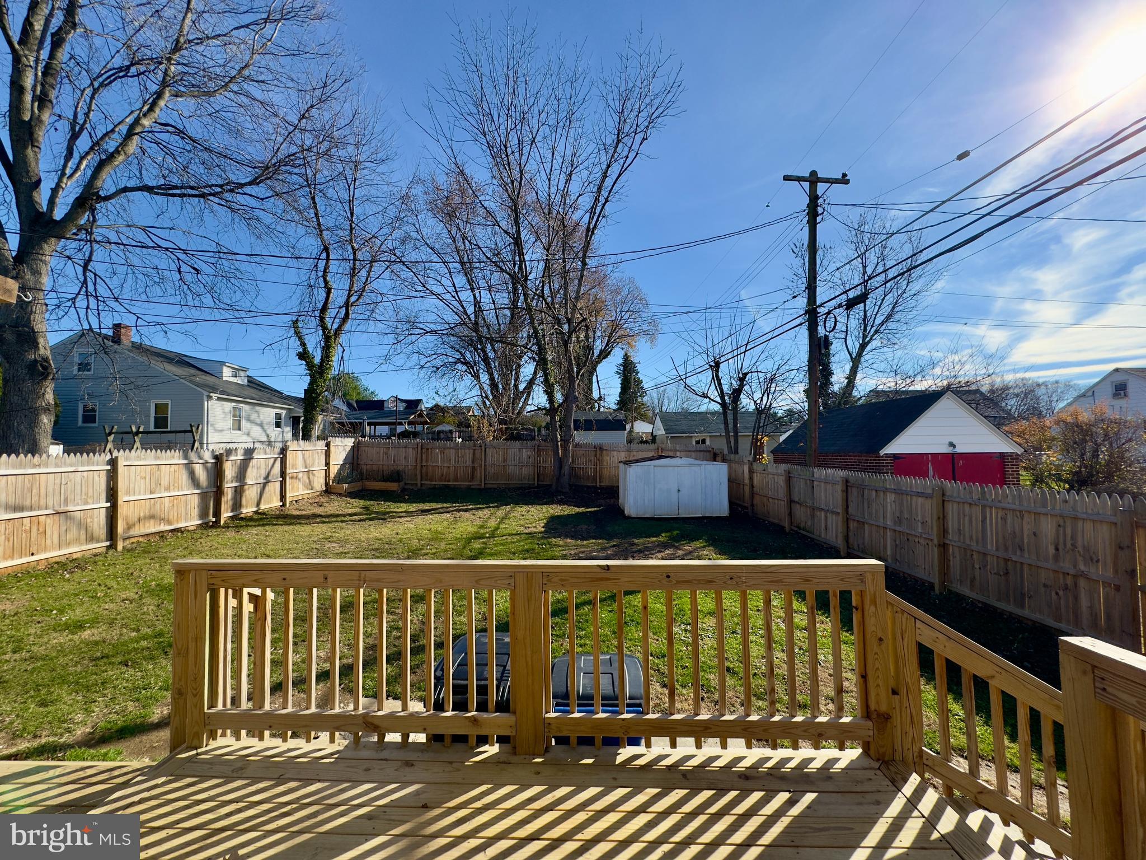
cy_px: 430
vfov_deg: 85.7
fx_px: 463
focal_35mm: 14
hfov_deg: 102.1
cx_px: 573
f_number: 2.2
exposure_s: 1/1143
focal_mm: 2.22
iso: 50
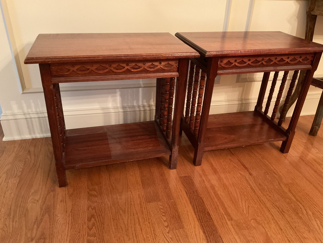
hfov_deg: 61.7
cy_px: 122
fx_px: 271
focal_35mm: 29
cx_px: 162
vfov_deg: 48.2
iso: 400
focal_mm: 3
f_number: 1.8
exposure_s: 1/30
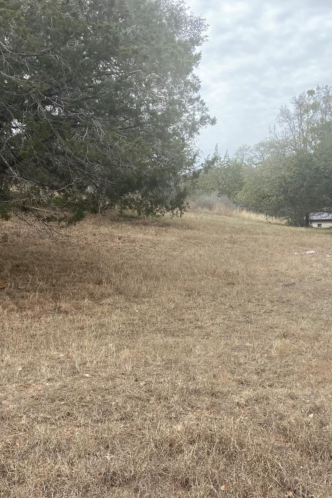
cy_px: 263
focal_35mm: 44
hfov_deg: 30.5
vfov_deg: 44.5
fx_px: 609
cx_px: 169
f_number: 1.8
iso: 32
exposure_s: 1/1377
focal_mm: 4.25
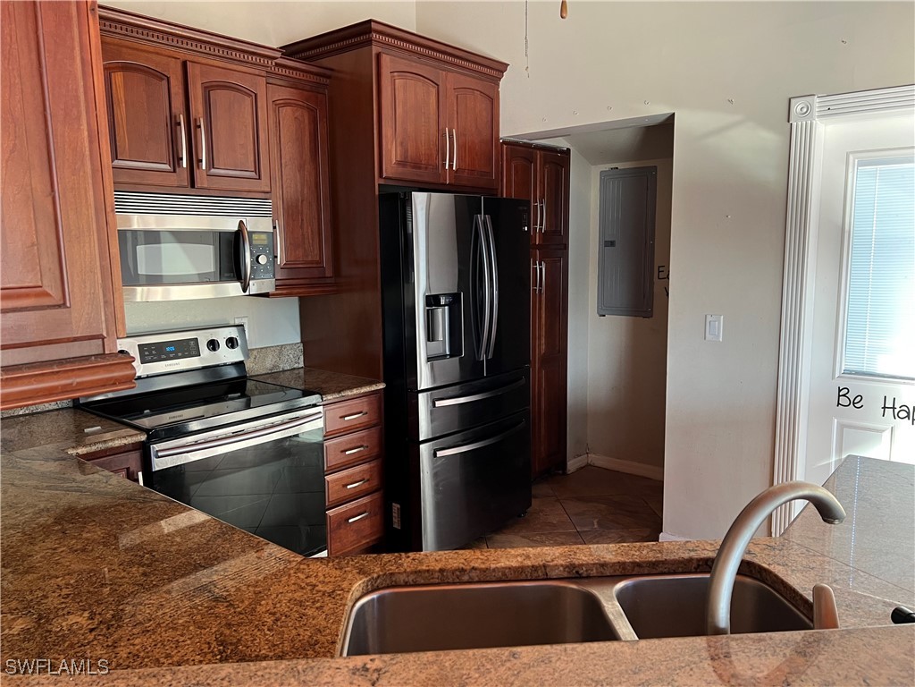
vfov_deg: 53.1
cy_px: 344
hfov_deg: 67.3
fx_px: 687
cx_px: 458
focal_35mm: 26
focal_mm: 5.7
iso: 125
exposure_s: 1/68
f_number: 1.5
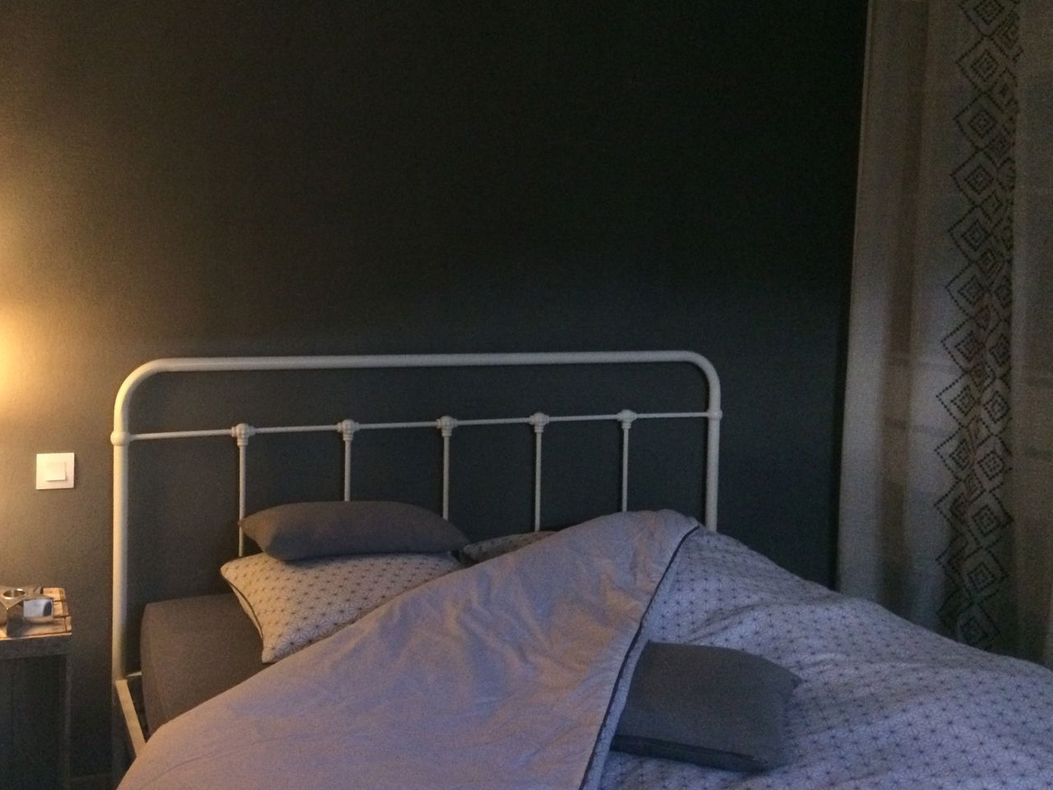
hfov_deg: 50.9
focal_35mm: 36
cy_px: 327
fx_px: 1095
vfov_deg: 39.5
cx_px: 407
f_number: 2.2
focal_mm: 4.15
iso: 500
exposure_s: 1/17
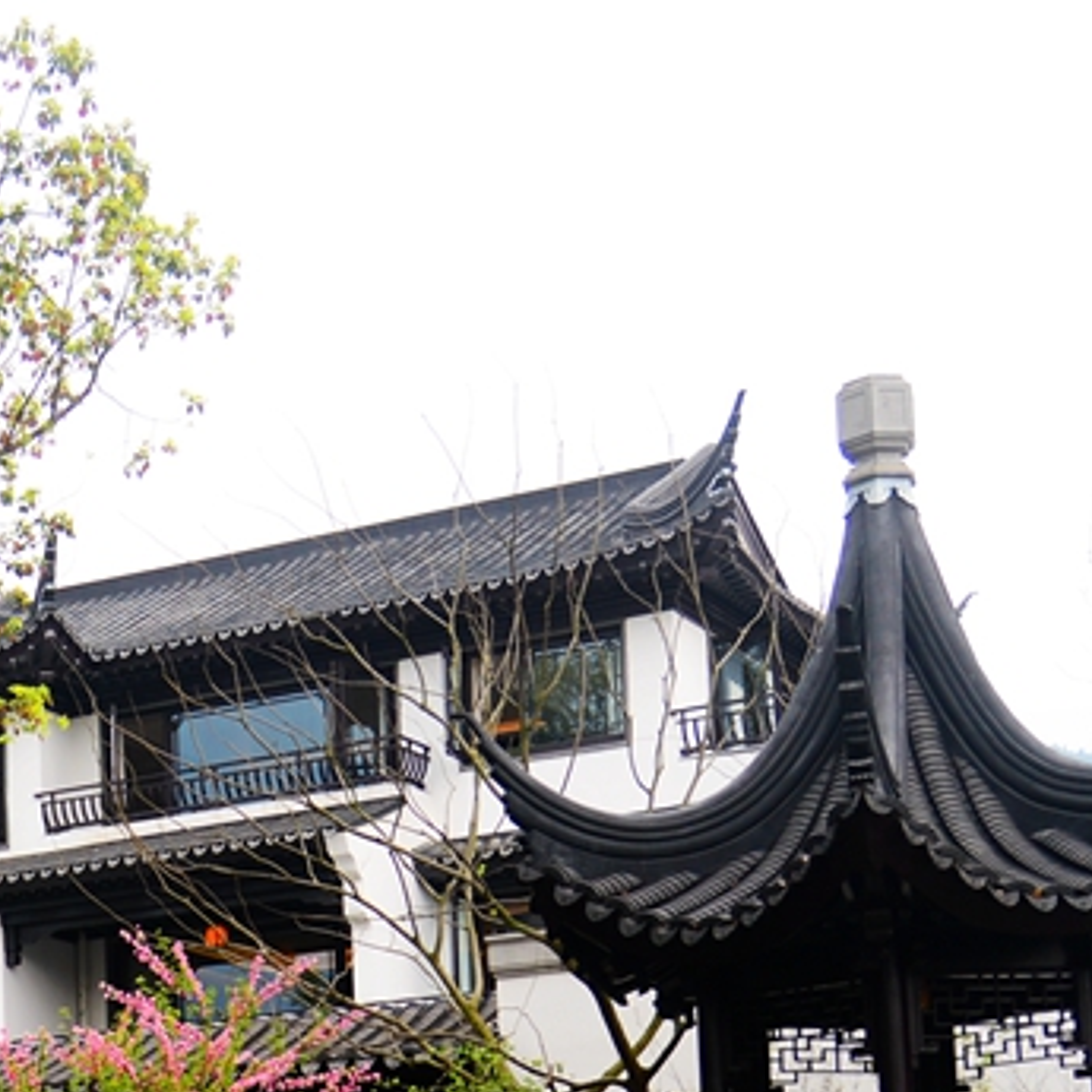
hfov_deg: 20.8
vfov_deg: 21.5
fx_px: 2784
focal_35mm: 78
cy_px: 1054
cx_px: -193
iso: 500
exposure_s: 1/500
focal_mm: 31
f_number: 4
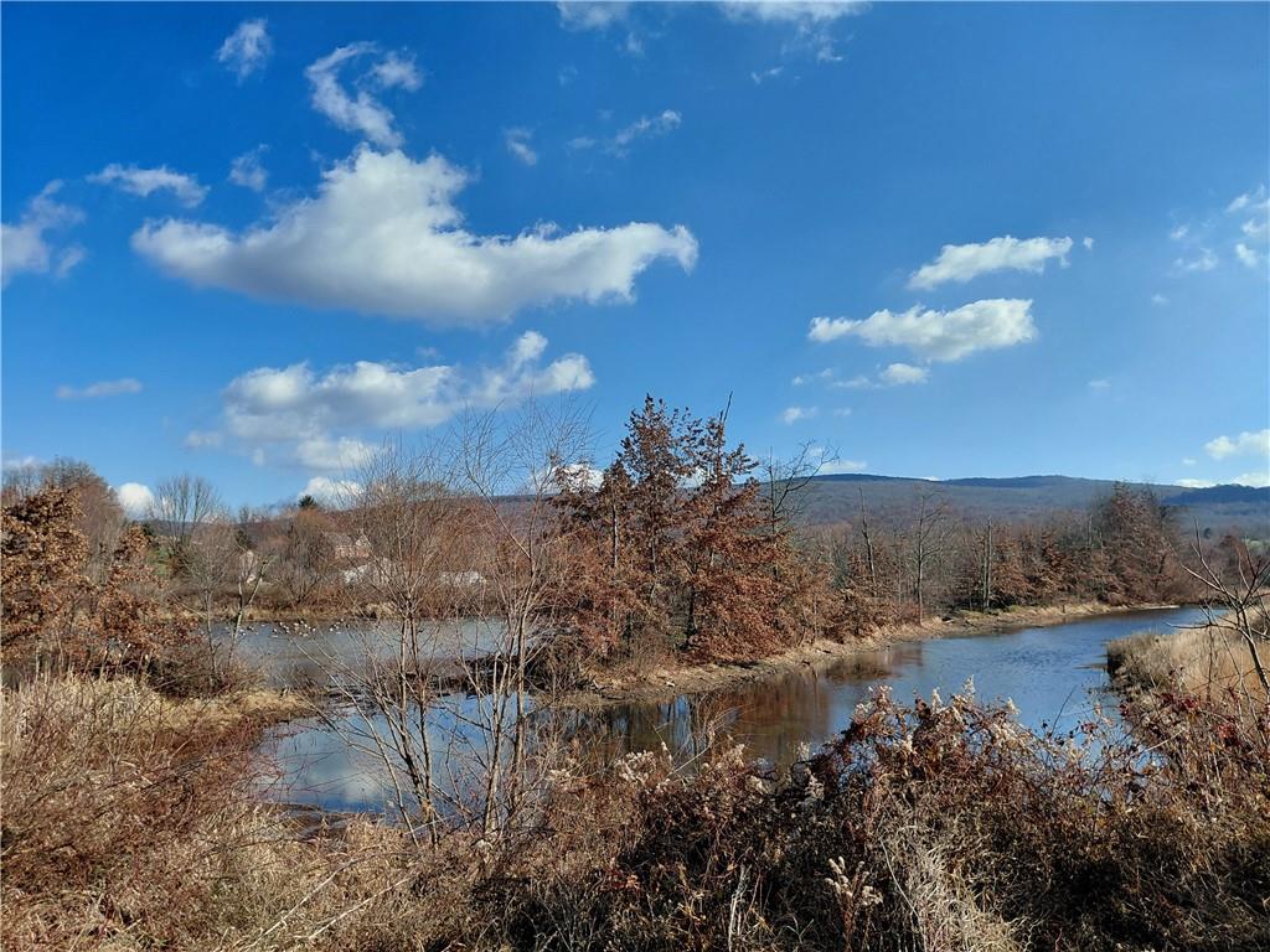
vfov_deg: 54.9
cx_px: 635
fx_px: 917
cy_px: 476
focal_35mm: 25
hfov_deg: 69.4
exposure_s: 1/2769
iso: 50
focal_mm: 4.69
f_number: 1.8
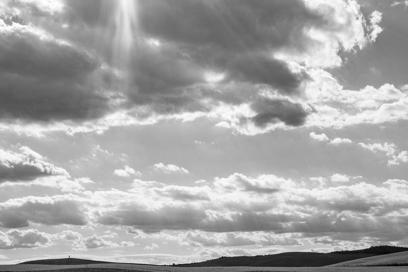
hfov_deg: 32.4
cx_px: 188
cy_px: 183
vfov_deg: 21.8
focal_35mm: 62
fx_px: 703
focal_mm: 35
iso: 100
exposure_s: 1/100
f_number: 18
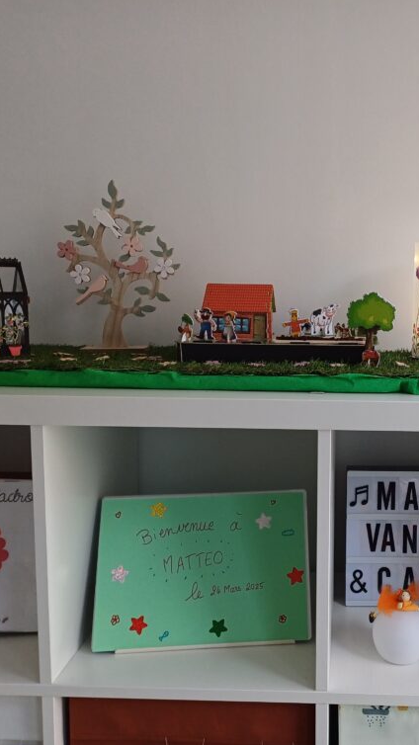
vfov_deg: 54.0
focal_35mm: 37
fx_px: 731
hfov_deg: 31.3
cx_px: 329
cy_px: 376
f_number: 1.8
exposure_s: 1/100
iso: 100
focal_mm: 4.65
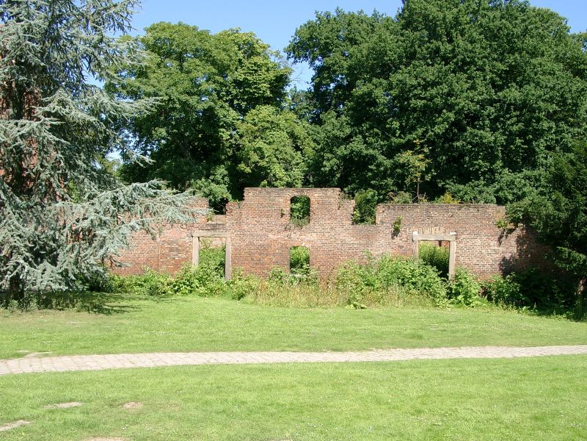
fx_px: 712
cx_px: 294
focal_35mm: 42
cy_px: 220
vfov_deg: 34.3
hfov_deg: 44.8
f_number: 4
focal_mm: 8.82
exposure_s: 1/334
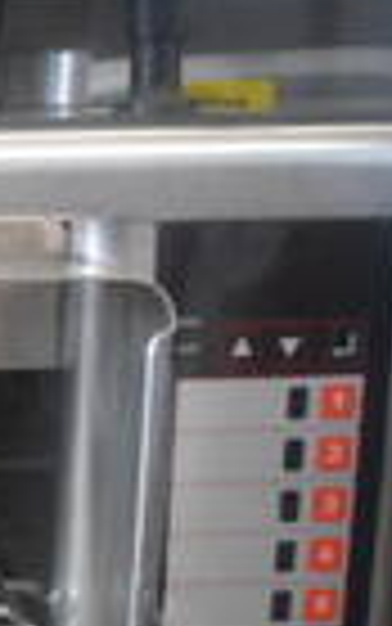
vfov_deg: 21.4
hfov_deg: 11.5
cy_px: 554
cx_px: -536
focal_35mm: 95
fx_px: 1622
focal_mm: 18
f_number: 3.5
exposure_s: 1/125
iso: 3200
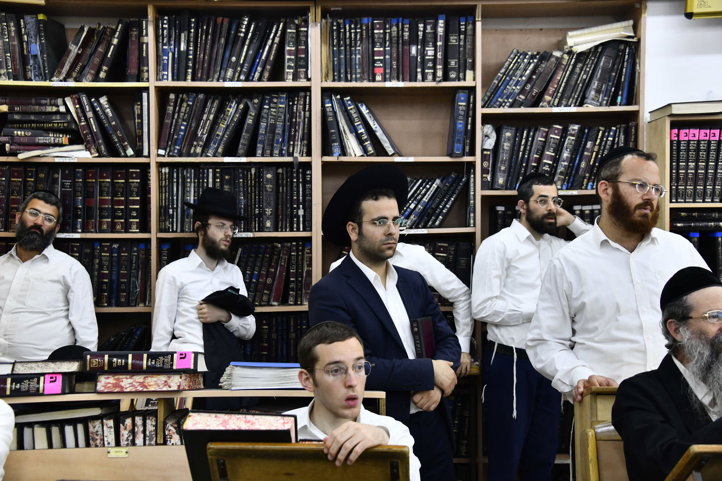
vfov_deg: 26.0
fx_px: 1043
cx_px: 361
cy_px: 240
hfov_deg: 38.2
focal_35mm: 52
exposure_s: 1/125
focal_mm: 52
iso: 1000
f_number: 5.6
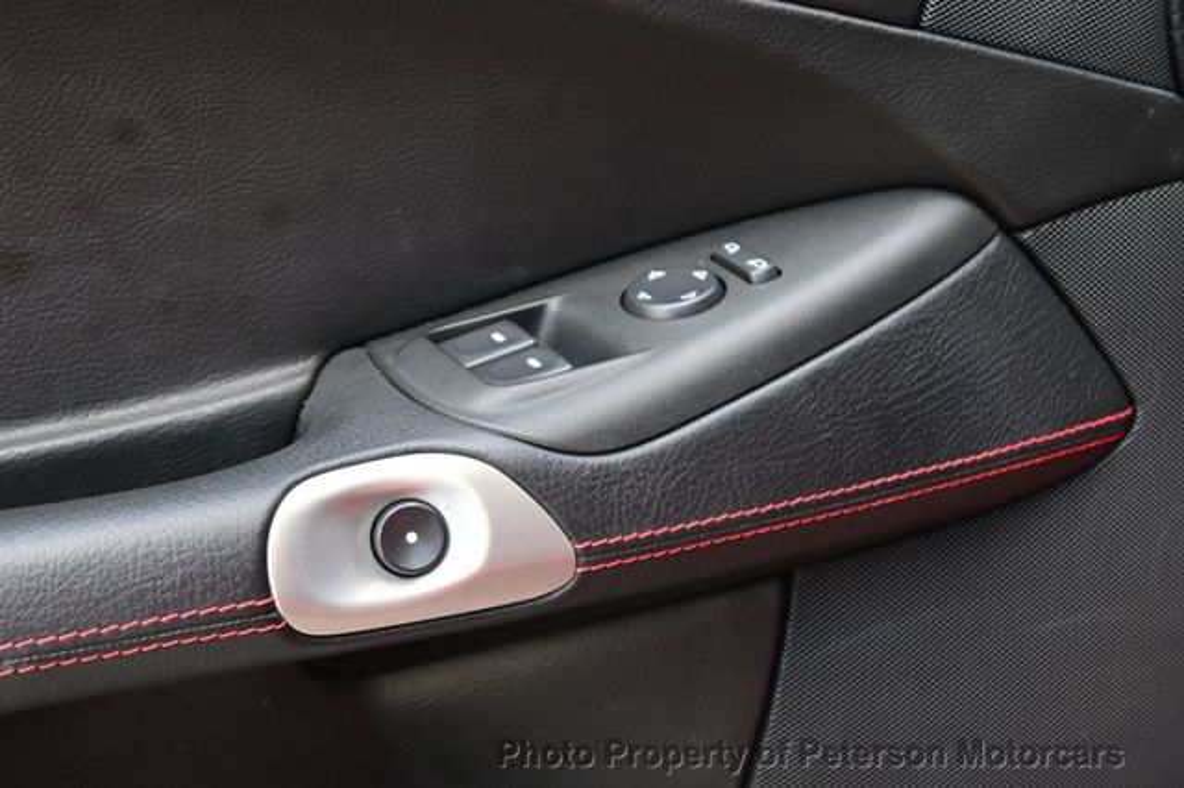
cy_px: 394
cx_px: 592
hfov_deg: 27.0
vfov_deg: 18.2
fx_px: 2465
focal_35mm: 75
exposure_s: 1/80
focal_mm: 50
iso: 500
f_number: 6.3
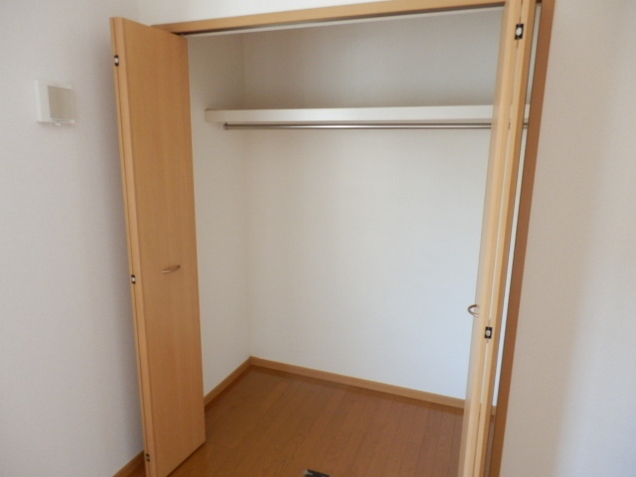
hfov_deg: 71.6
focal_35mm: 24
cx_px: 318
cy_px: 238
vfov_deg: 56.8
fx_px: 441
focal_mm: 4.2
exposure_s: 1/30
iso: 400
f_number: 3
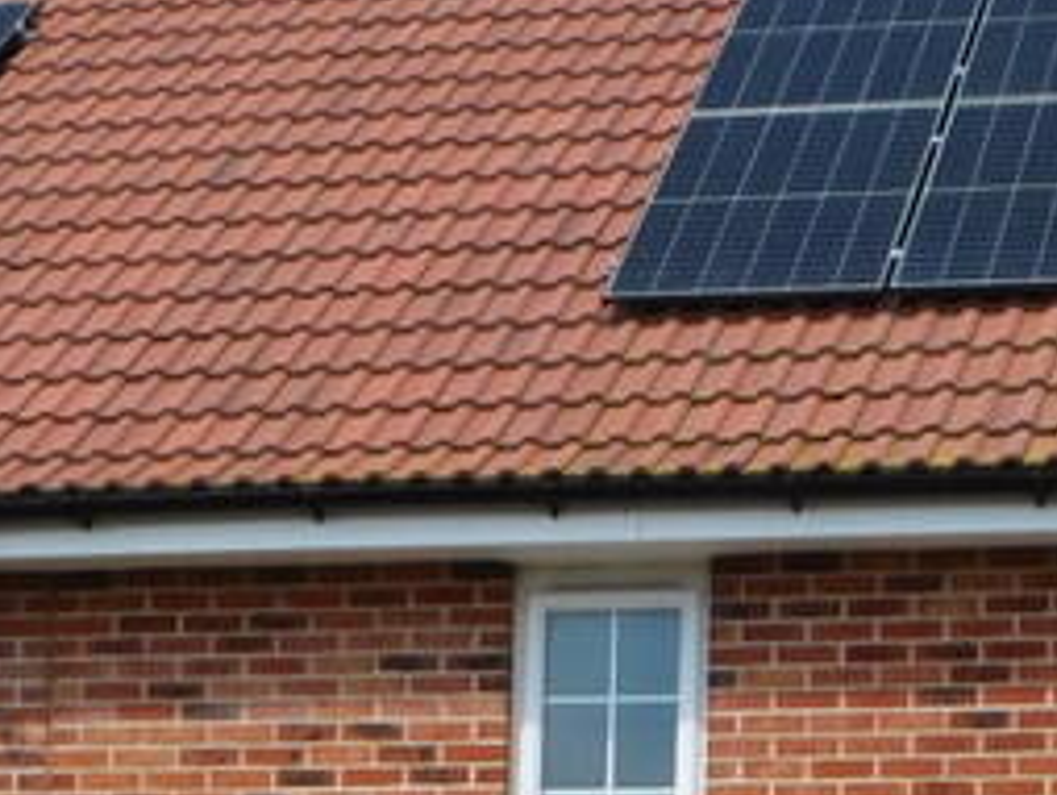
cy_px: 1074
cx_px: 691
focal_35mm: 145
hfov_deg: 13.6
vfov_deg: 10.0
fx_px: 4432
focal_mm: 6.3
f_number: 3.5
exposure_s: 1/1250
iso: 125
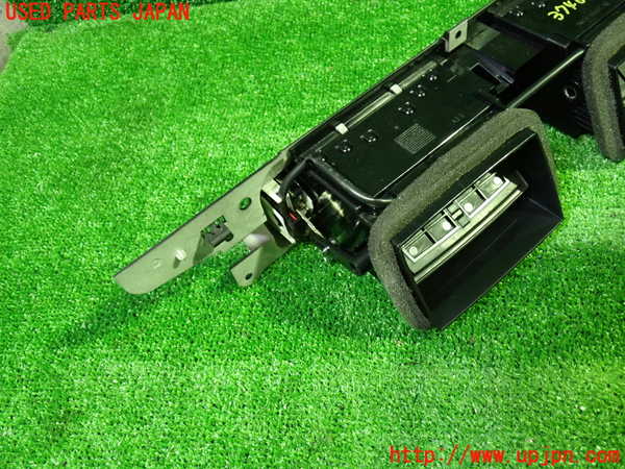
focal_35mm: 30
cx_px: 312
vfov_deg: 46.8
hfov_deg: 60.0
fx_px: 542
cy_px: 234
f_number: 2.3
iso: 800
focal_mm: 5.4
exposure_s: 1/30
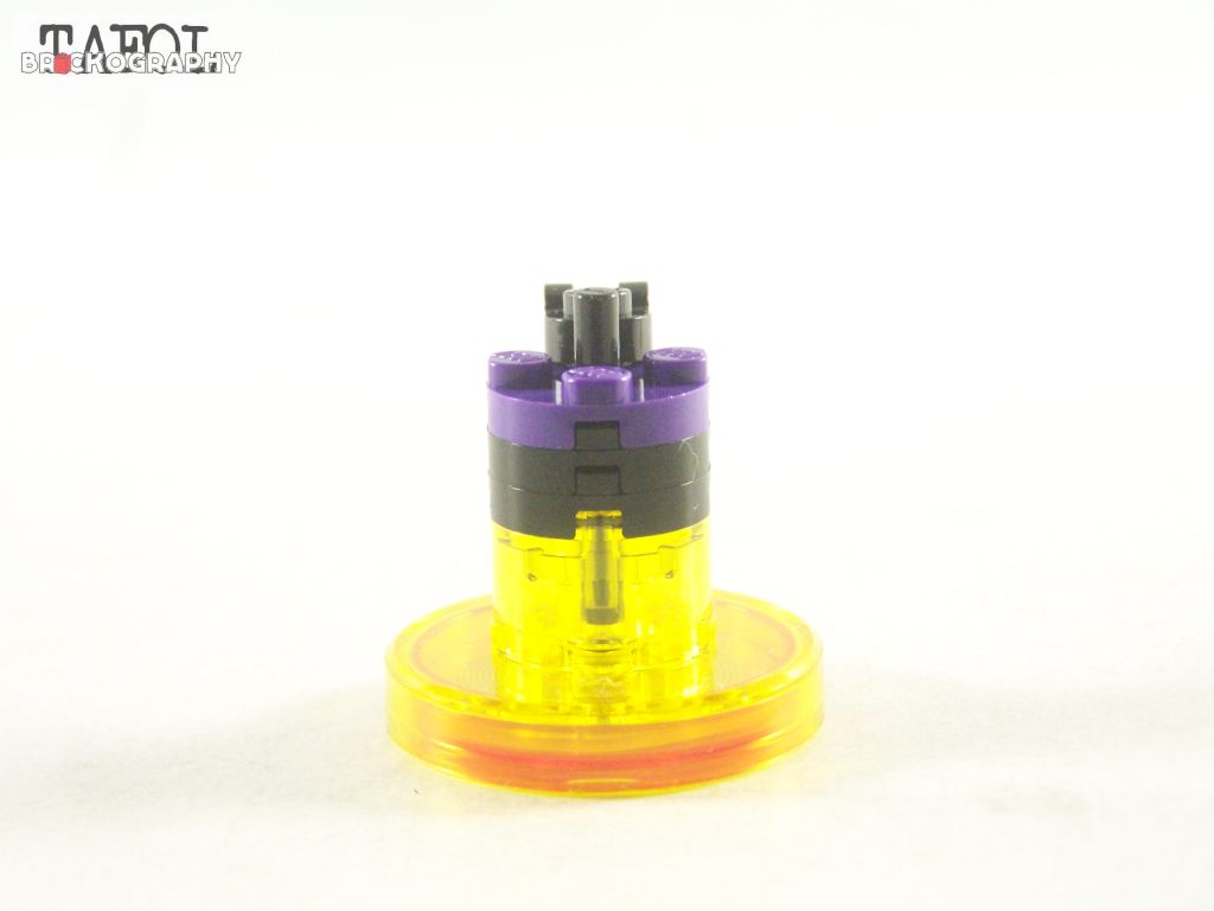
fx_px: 3297
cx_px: 607
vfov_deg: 15.7
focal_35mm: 94
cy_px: 456
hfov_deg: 20.9
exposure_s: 1/60
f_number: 3.2
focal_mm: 15.6
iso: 400
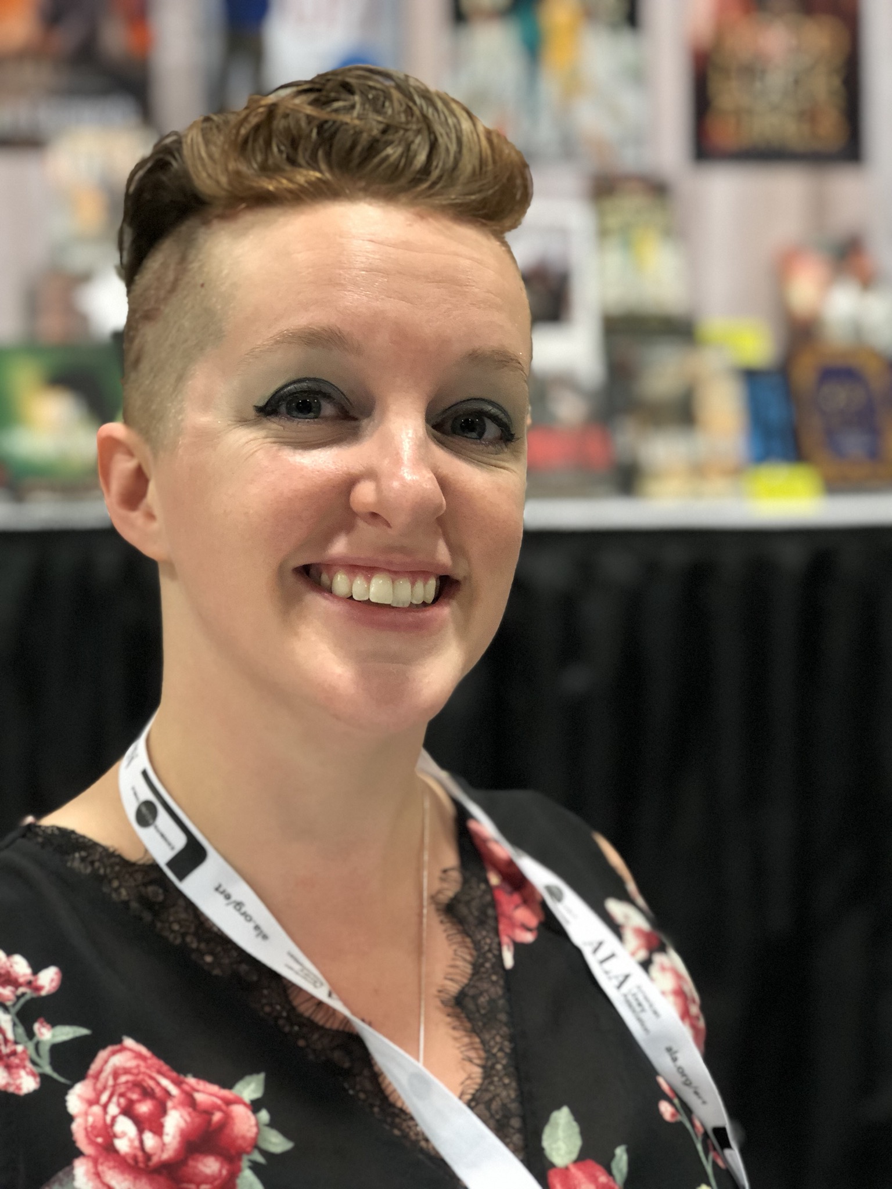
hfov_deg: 25.7
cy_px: 594
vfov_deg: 33.8
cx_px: 446
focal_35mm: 57
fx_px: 1958
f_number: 2.8
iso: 320
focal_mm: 6.6
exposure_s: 1/30
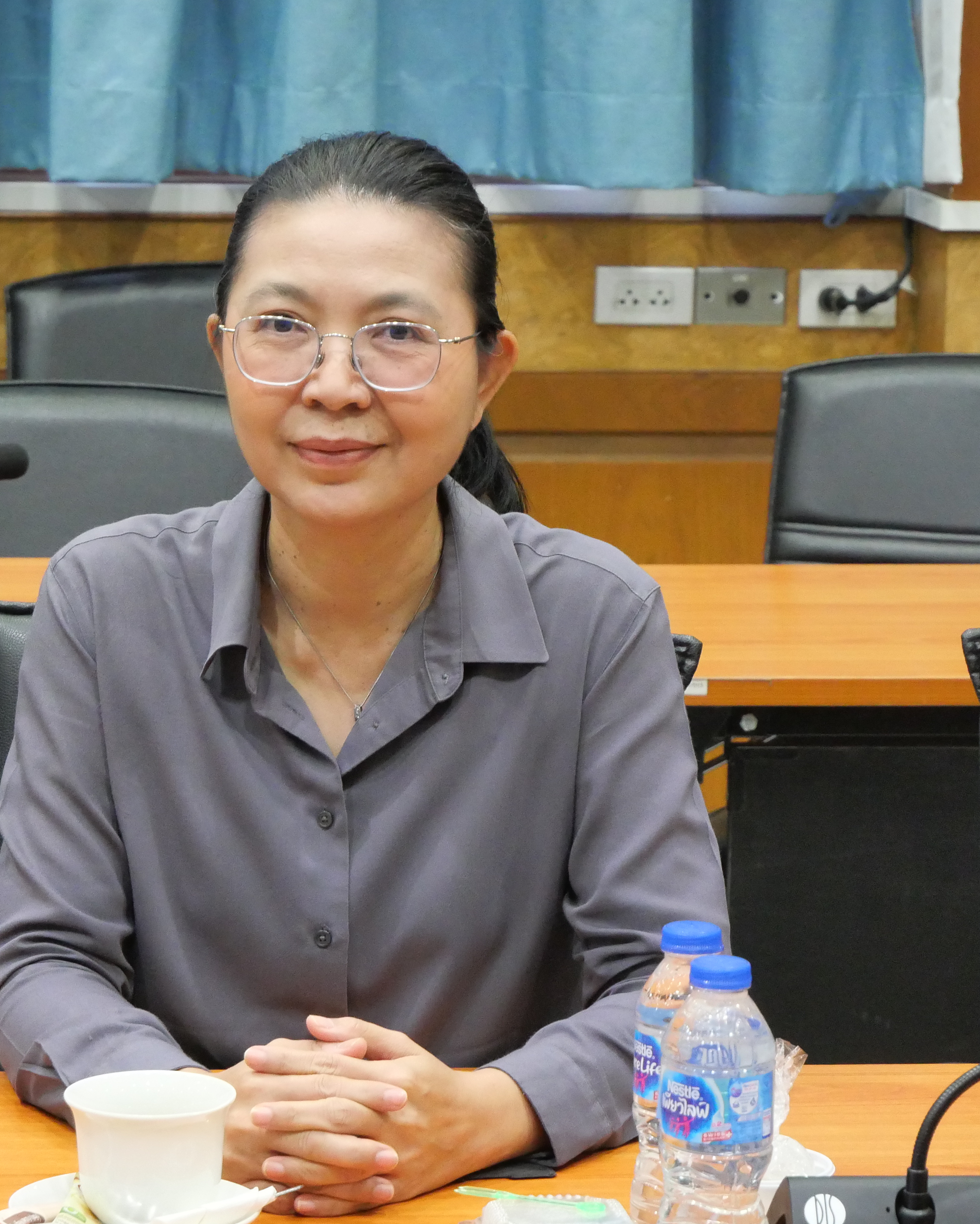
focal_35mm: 137
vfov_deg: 14.1
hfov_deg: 11.3
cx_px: 302
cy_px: 614
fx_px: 4966
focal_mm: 47
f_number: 5.6
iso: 3200
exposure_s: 1/50
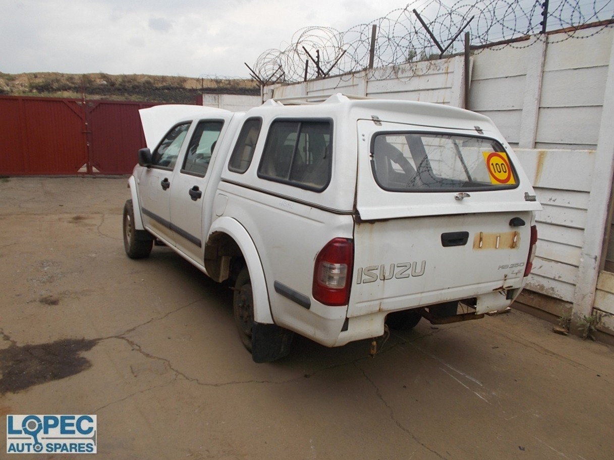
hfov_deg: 67.3
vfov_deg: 53.1
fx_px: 461
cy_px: 230
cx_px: 307
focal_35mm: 26
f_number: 8
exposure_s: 1/125
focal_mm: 4.6
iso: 80
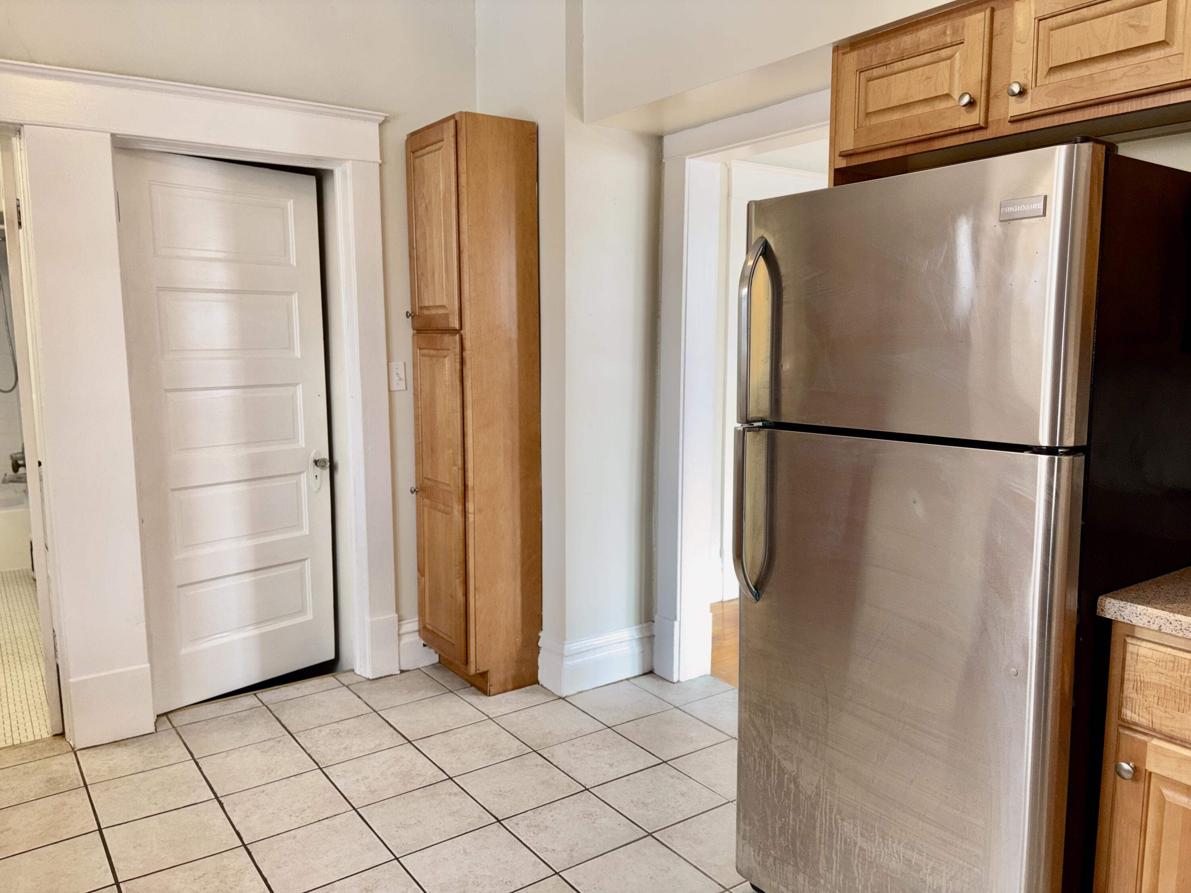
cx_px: 596
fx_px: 895
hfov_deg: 67.3
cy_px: 446
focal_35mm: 26
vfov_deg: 53.1
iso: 64
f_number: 1.6
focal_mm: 5.96
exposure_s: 1/42
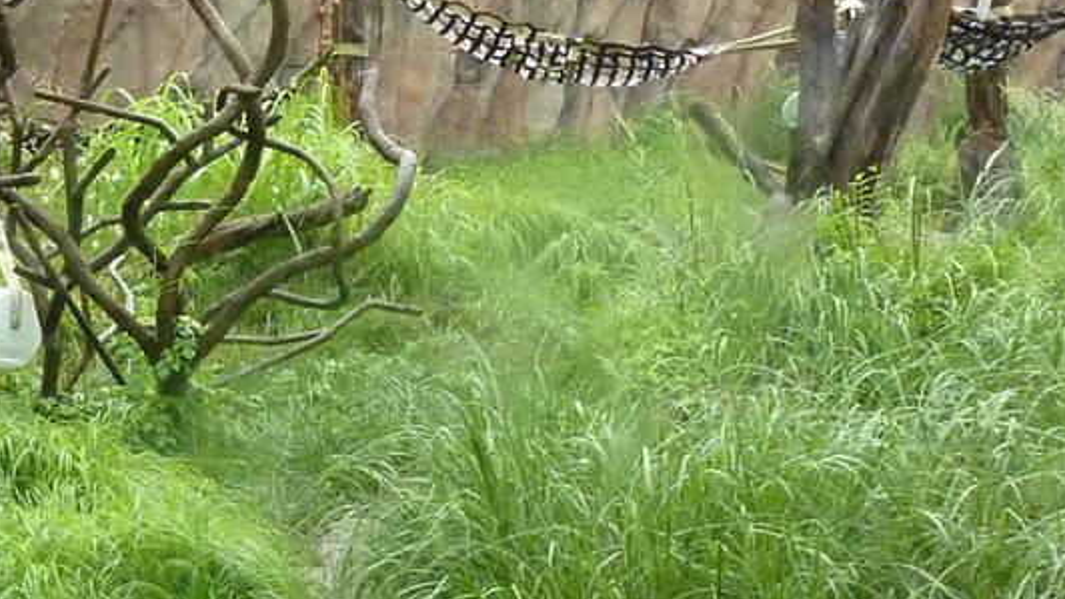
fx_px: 2682
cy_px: 615
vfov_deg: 12.6
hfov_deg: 22.0
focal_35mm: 95
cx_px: 144
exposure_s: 1/320
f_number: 3.4
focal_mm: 4.7
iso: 400
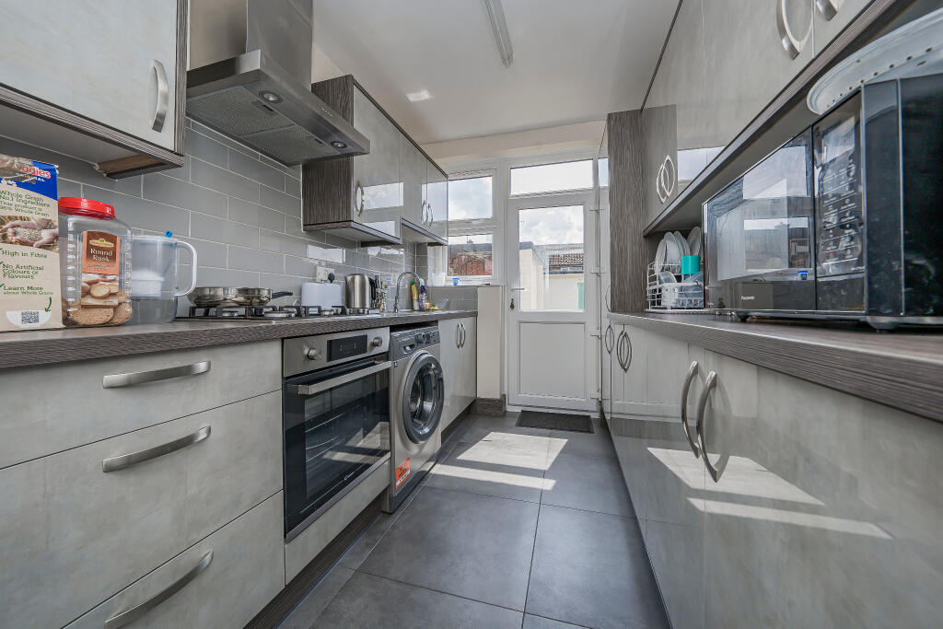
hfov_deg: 112.6
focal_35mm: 12
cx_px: 472
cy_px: 314
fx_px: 314
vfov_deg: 90.0
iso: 320
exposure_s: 1/160
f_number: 9
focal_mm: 12
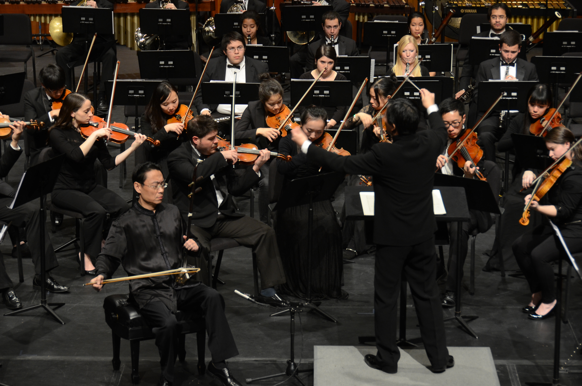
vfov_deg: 11.4
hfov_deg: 17.1
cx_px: 291
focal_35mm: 120
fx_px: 1936
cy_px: 193
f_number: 5
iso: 800
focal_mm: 80
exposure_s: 1/40
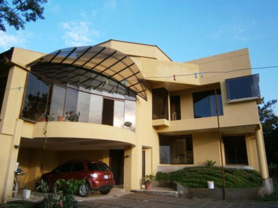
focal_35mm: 26
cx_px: 139
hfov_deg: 67.3
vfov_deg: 53.1
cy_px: 104
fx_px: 209
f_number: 2.8
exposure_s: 1/250
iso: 80
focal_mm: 4.7
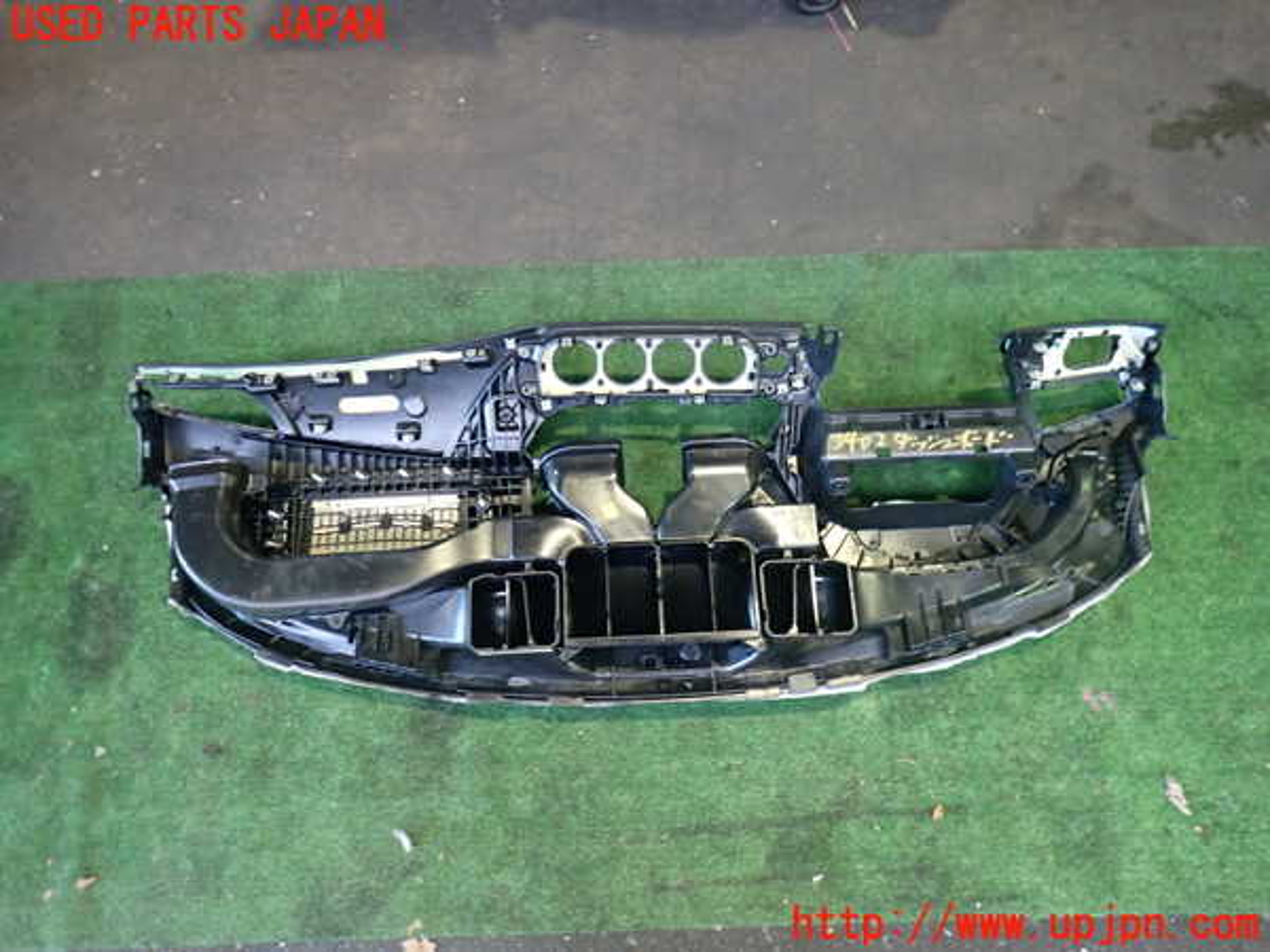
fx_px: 917
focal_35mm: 25
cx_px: 635
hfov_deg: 69.4
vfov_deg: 54.9
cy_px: 476
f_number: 2
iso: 500
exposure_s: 1/40
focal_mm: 4.5
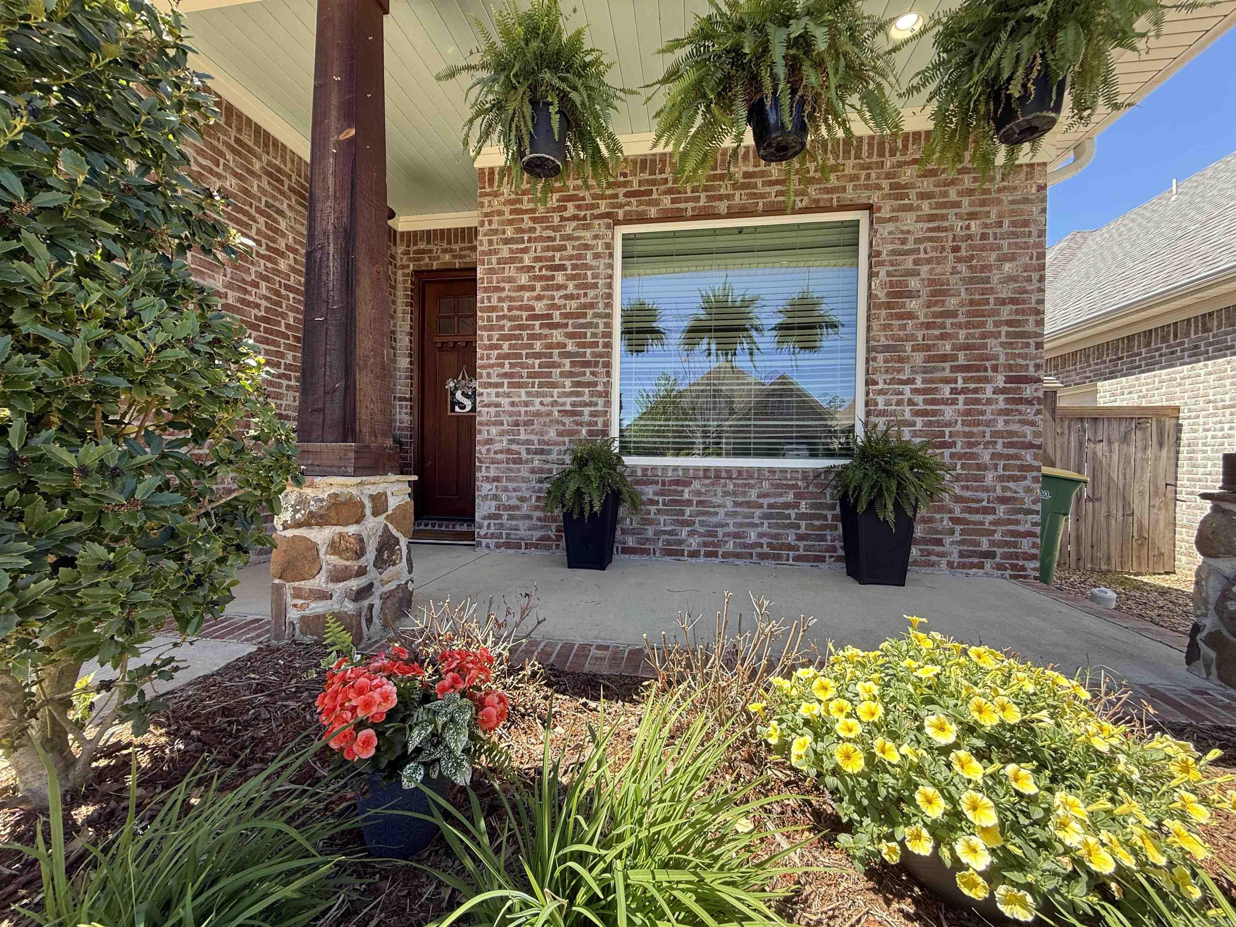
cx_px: 618
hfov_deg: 102.1
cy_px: 464
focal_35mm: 14
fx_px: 500
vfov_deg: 85.7
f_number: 2.2
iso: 50
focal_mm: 2.22
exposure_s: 1/214
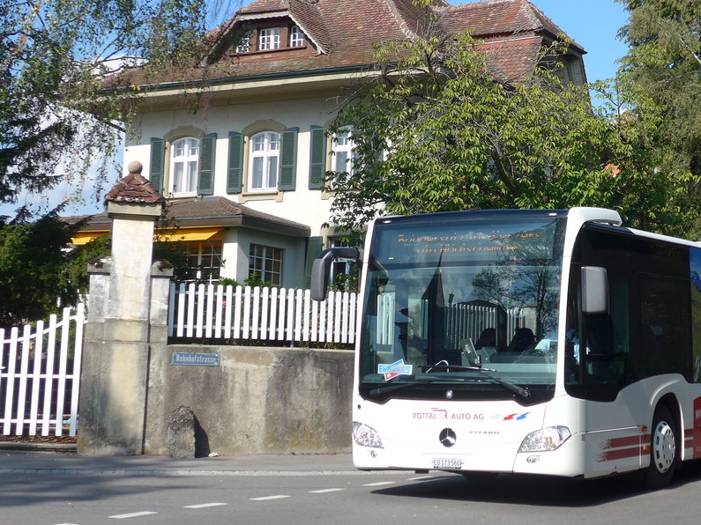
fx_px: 1498
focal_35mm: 74
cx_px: 519
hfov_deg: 26.0
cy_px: 177
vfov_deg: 19.8
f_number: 3.2
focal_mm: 10.1
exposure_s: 1/1000
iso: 80
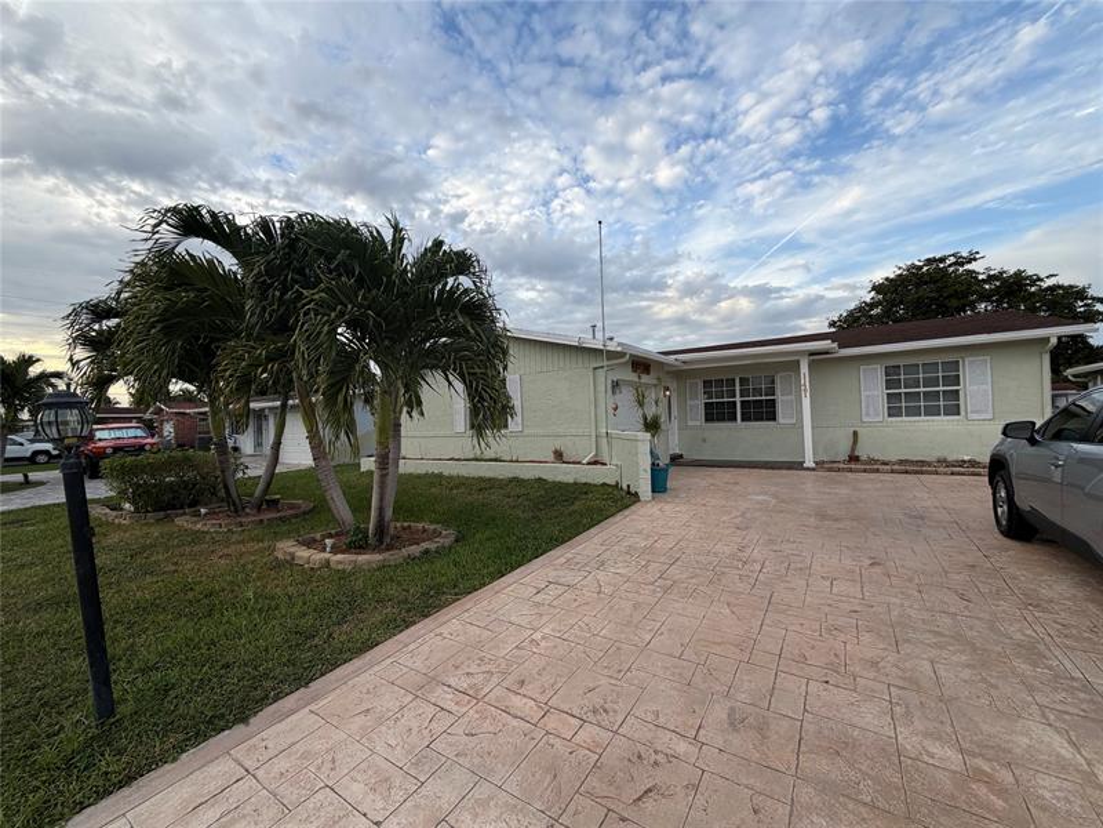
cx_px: 552
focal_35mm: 14
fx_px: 446
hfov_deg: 102.1
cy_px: 414
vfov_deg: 85.7
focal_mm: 2.22
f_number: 2.2
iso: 64
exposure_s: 1/424
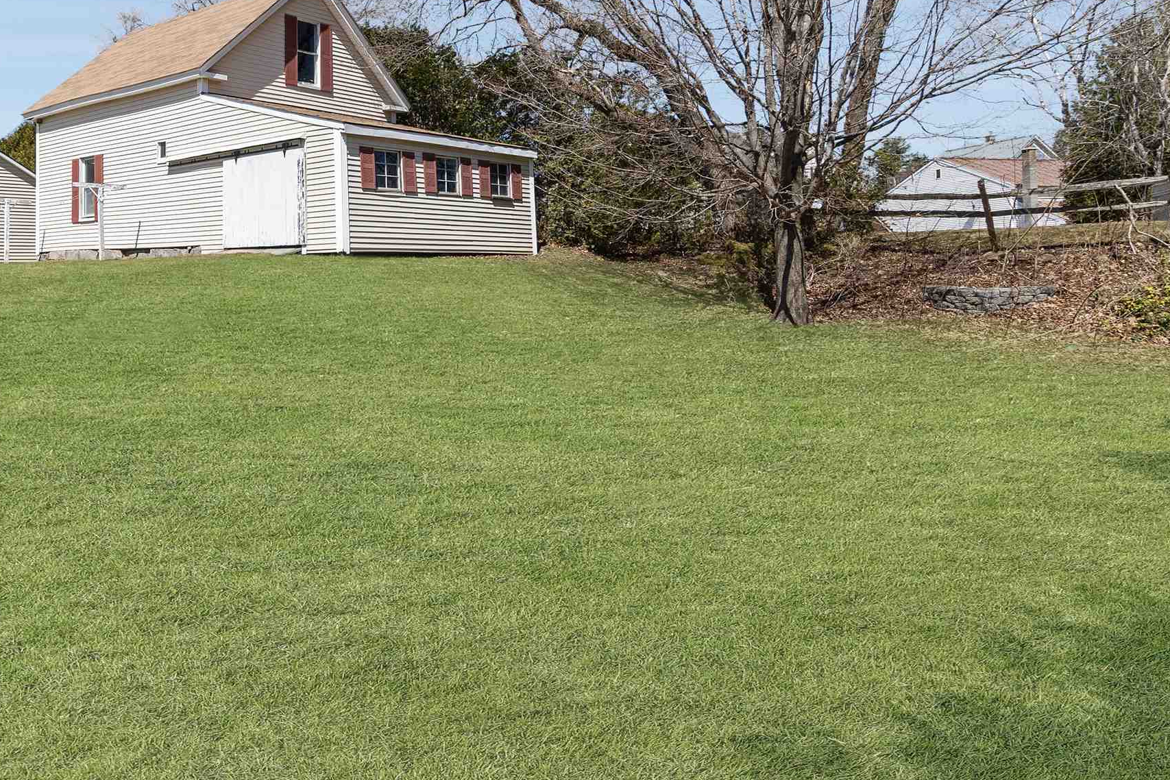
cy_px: 188
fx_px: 877
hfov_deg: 64.4
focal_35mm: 27
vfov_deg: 46.1
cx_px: 330
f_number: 8
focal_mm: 10
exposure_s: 1/200
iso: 100
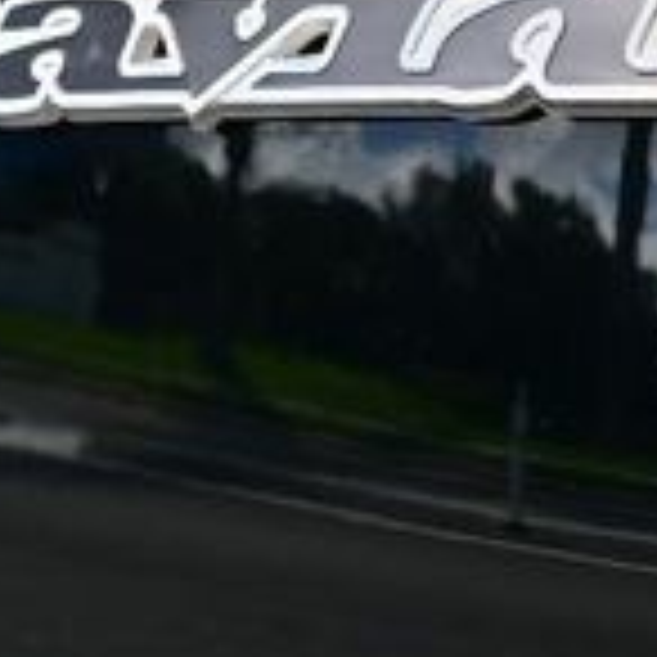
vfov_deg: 6.9
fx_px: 5387
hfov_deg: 7.0
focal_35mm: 251
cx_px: 432
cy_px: -43
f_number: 7.1
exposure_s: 1/200
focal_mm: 45
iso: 100
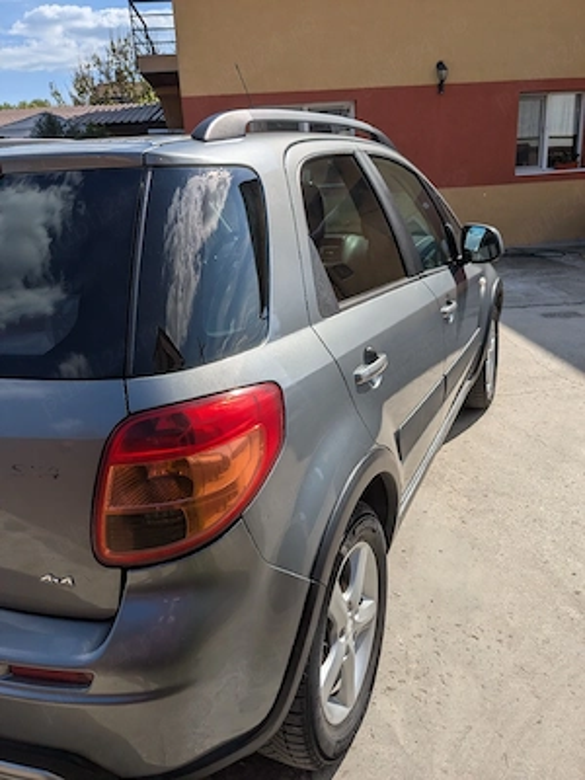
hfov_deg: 51.4
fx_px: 608
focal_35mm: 27
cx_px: 292
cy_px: 390
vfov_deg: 65.3
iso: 60
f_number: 1.73
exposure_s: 1/10000
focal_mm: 4.38
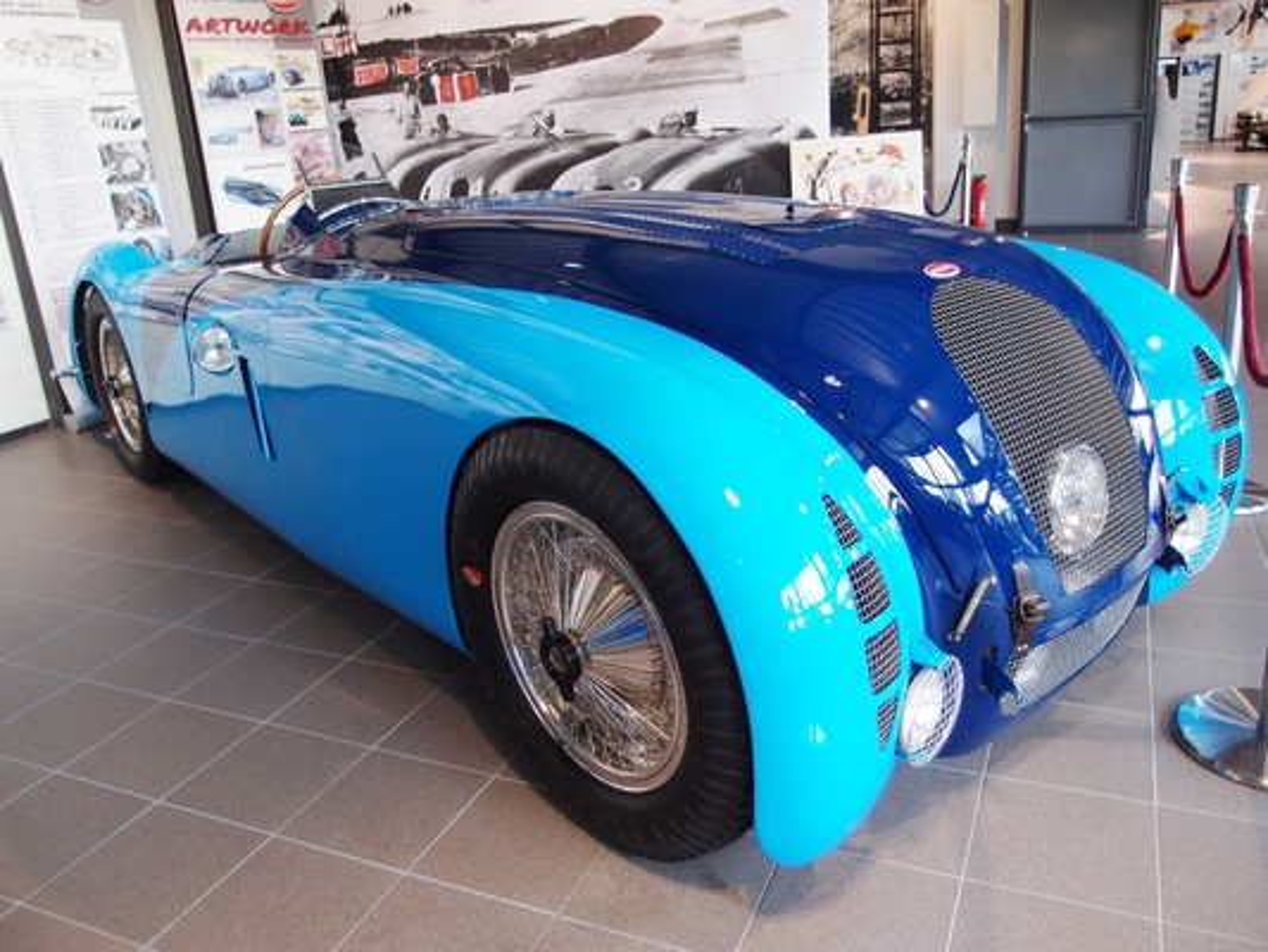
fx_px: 1026
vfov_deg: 49.8
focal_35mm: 28
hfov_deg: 63.4
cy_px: 476
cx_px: 634
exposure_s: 1/50
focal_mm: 6
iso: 200
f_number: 1.8
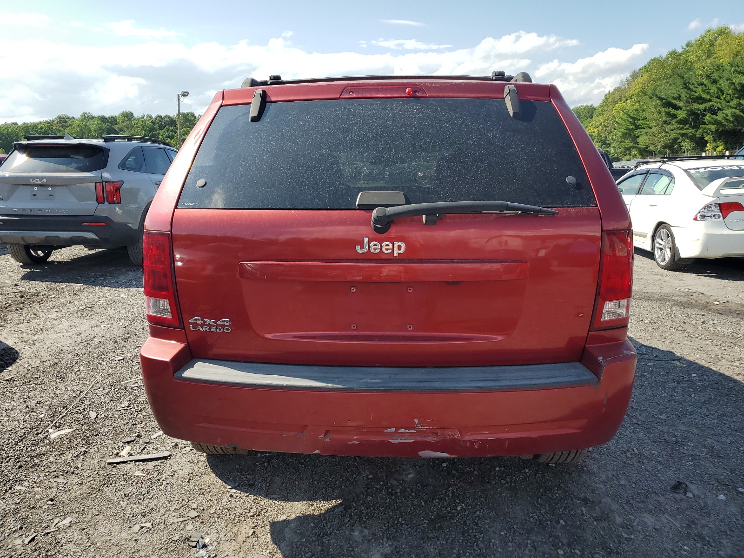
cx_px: 372
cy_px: 279
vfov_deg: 53.1
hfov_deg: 67.3
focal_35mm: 26
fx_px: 559
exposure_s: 1/2000
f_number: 1.5
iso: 50
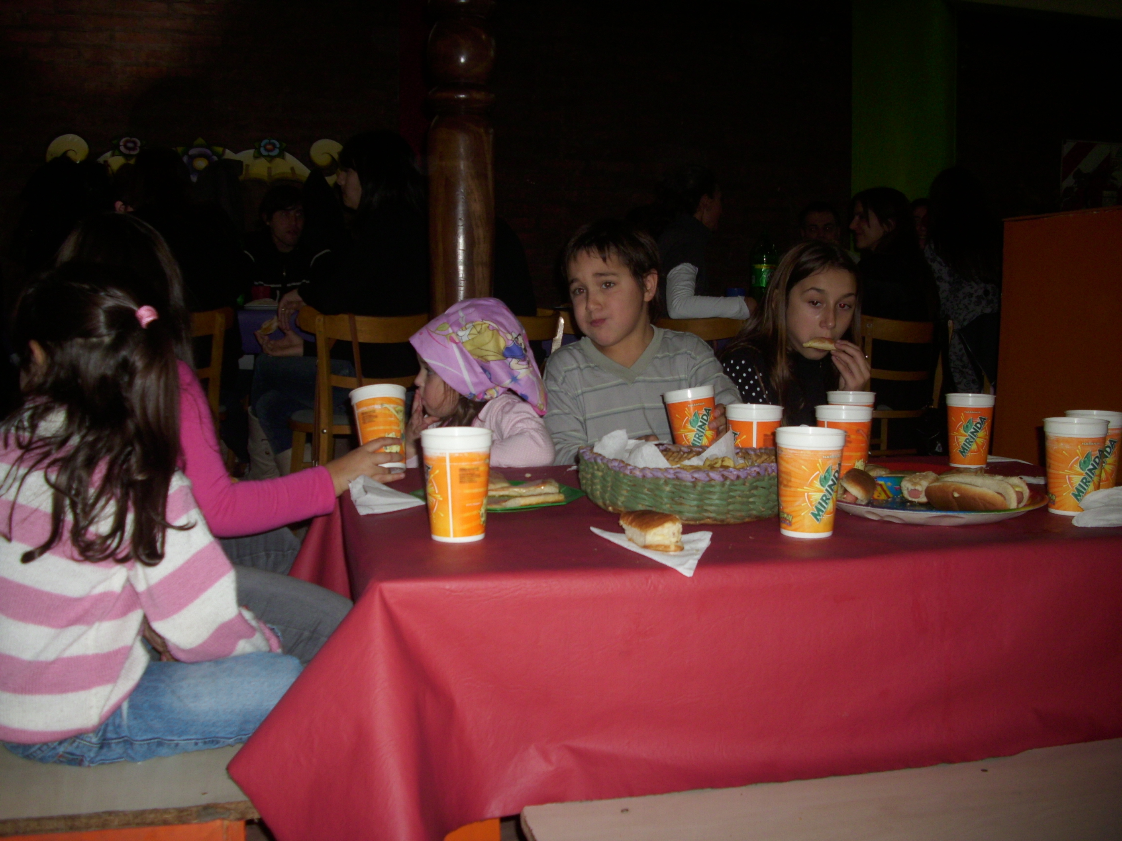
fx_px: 1005
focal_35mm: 31
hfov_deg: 58.4
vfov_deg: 45.4
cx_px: 561
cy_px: 420
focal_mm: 6.2
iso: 50
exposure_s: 1/200
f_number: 2.8
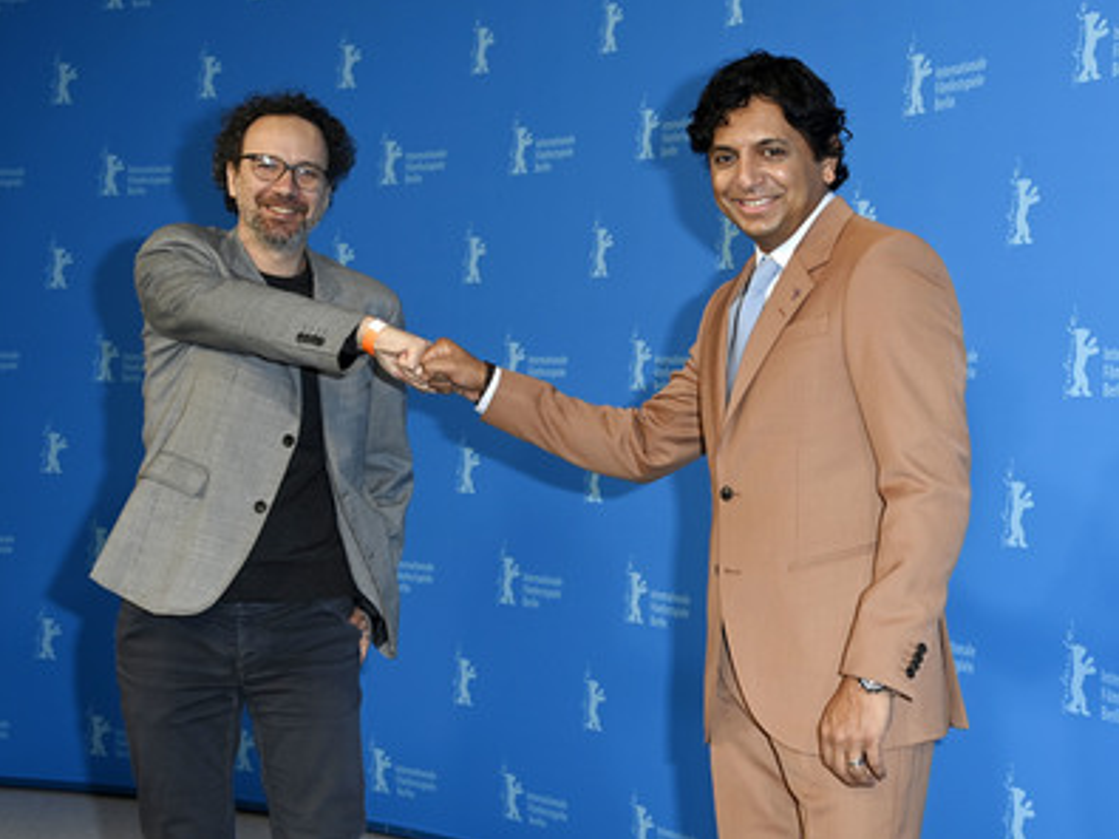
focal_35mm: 57
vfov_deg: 25.6
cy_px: 420
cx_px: 610
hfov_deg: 33.8
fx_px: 1842
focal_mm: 52
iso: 1250
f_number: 5.6
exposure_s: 1/250
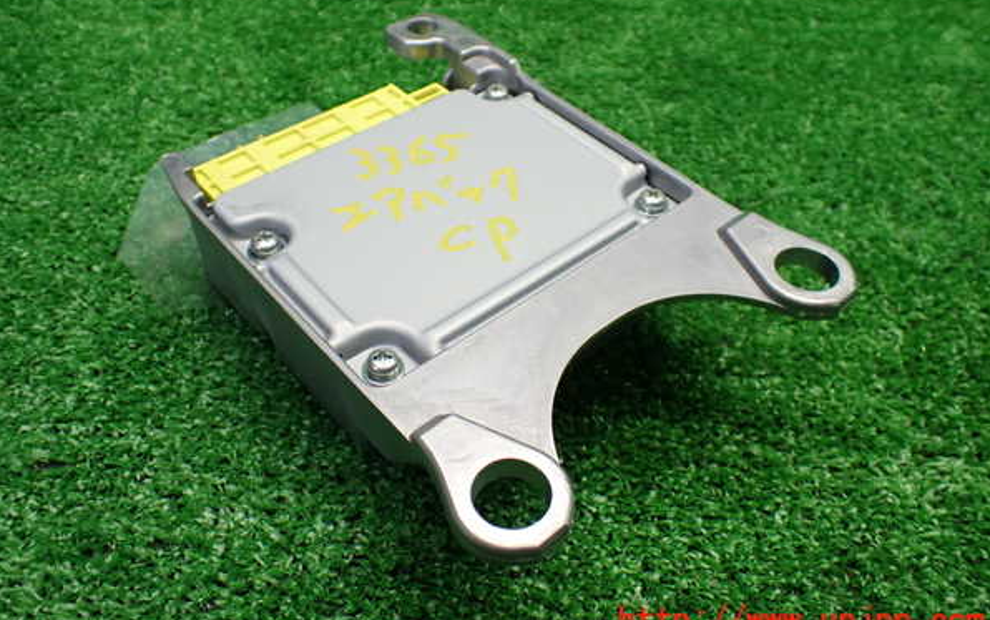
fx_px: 864
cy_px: 269
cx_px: 495
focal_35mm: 32
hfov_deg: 59.6
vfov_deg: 39.4
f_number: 2.3
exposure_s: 1/125
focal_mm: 5.4
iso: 320
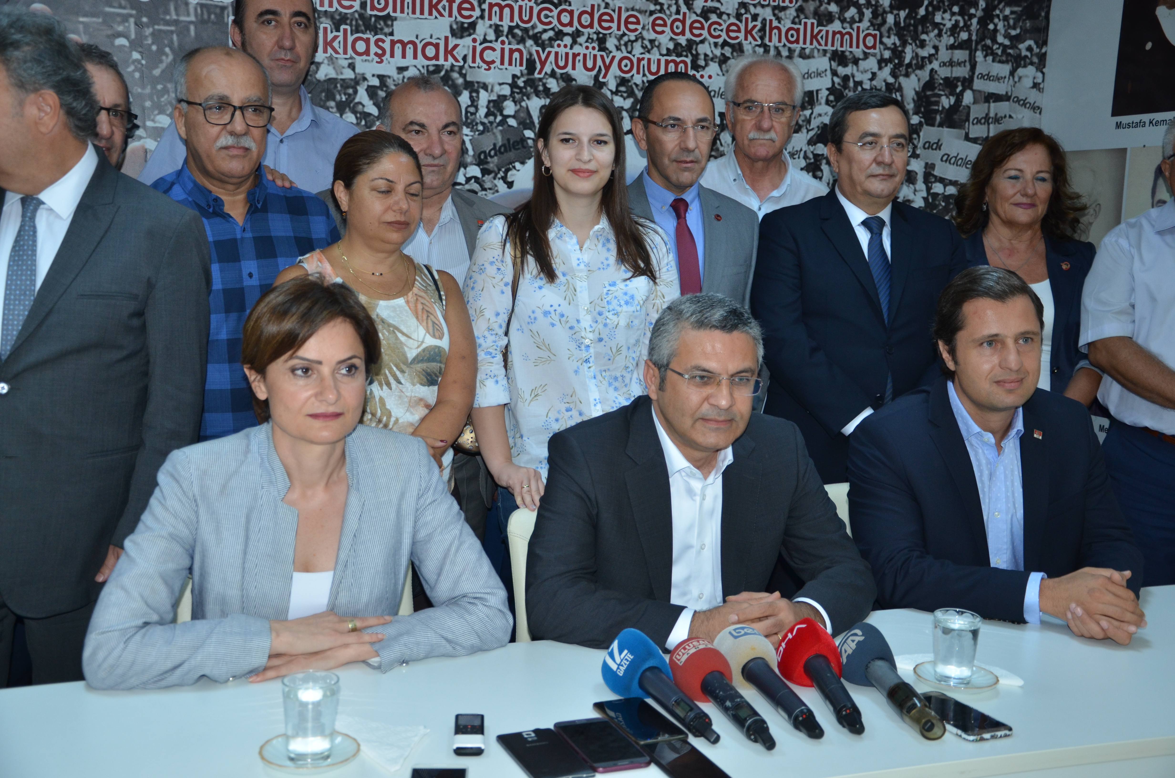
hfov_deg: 46.5
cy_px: 389
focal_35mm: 42
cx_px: 588
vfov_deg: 31.8
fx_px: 1368
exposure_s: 1/60
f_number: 4.2
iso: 500
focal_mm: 28
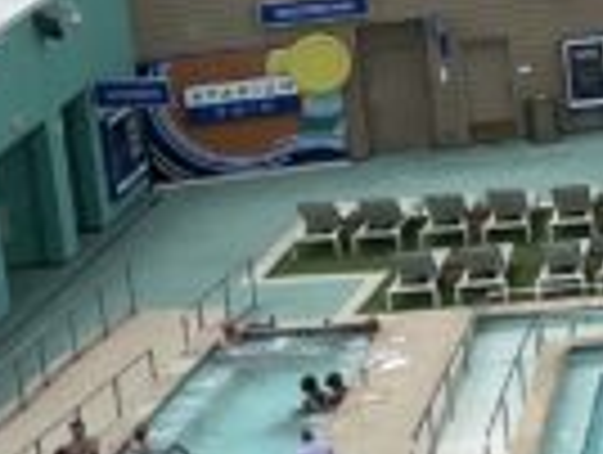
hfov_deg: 9.2
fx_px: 3246
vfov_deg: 8.0
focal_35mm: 186
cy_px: 27
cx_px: 1593
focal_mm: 4.2
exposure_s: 1/477
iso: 32
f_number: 1.6
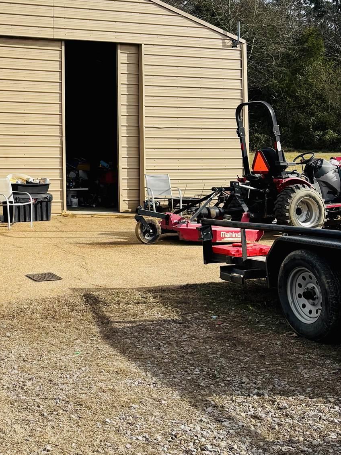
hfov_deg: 26.1
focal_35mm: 53
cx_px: -3
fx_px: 696
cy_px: 102
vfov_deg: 35.2
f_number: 1.6
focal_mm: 5.96
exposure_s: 1/3937
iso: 50
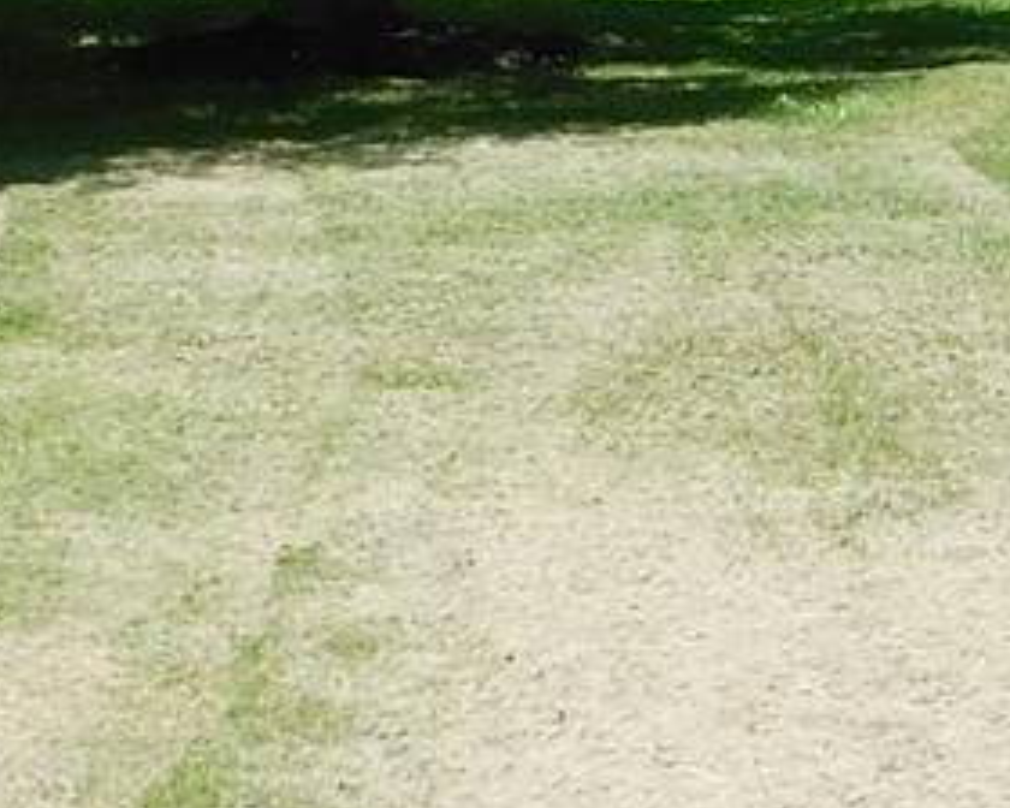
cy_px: -126
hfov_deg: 7.3
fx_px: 7682
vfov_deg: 6.0
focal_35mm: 257
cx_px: 1937
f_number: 3.5
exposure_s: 1/800
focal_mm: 6.3
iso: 125
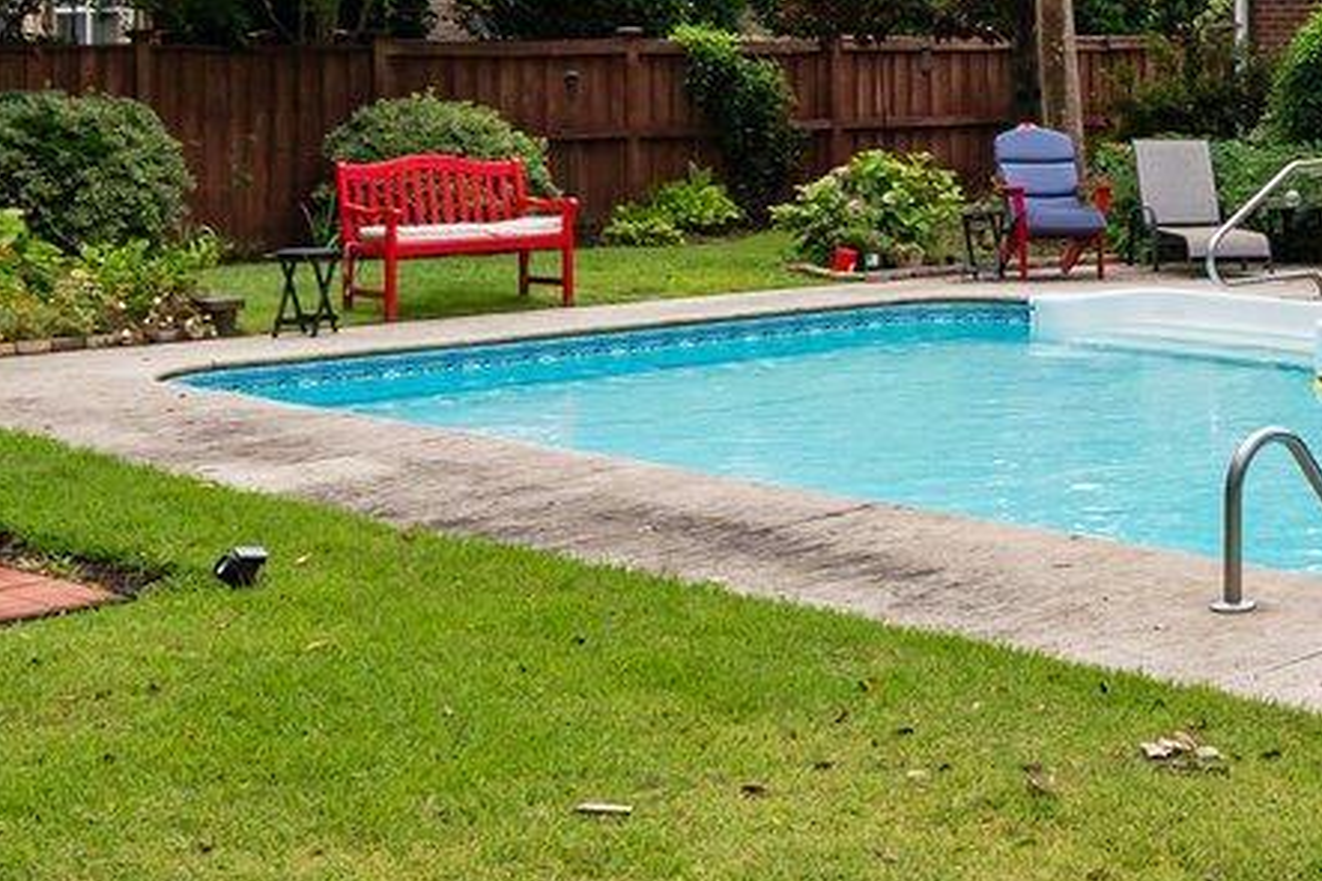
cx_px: 1185
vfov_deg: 18.0
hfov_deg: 26.5
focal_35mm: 74
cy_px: 28
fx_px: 2716
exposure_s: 1/2000
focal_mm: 16
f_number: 4
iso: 400
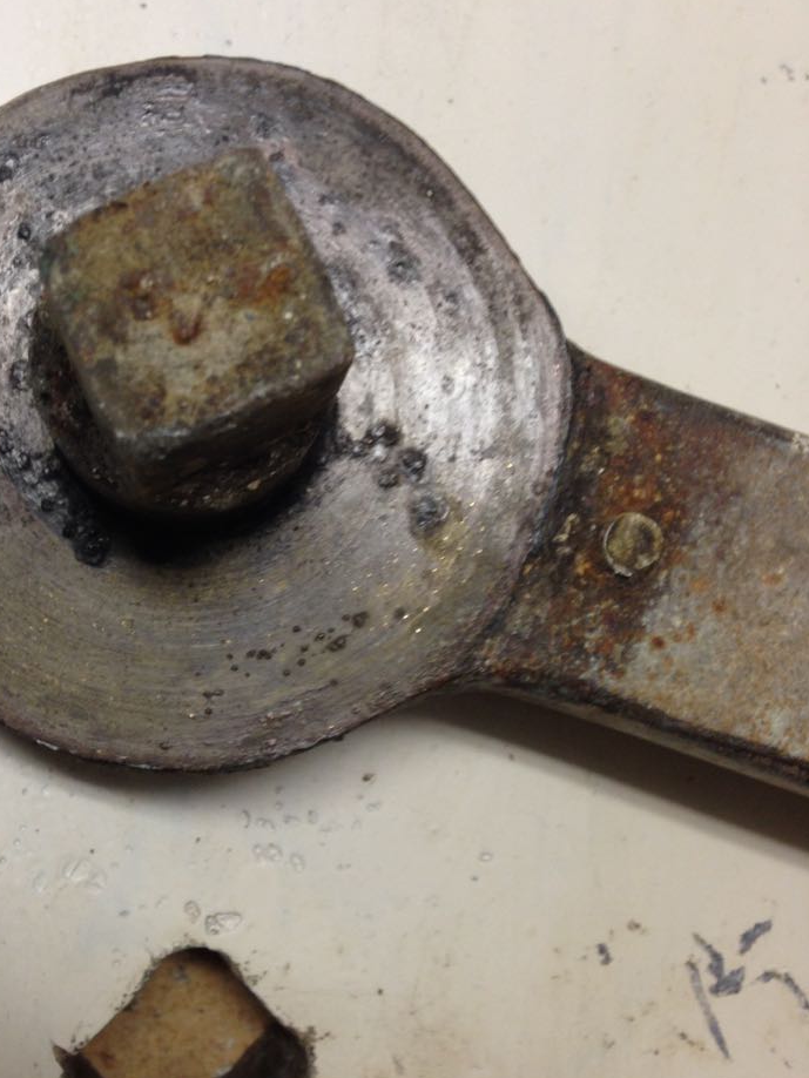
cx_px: 248
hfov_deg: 31.2
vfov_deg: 41.2
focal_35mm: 46
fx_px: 1433
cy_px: 550
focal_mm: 4.12
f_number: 2.4
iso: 80
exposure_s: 1/20
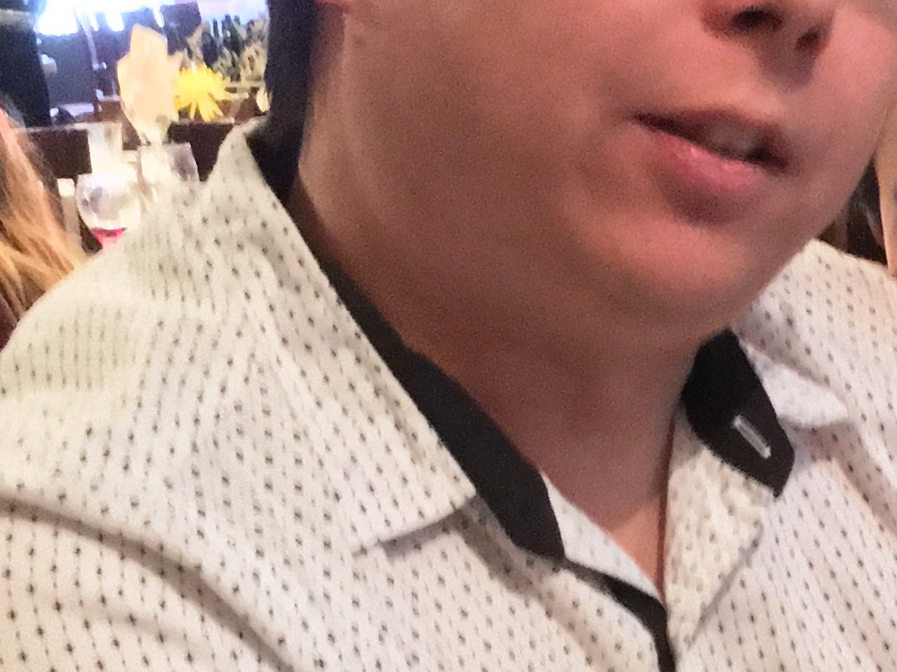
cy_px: 573
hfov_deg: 18.4
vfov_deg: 14.3
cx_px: 959
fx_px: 2669
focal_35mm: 103
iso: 640
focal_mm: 4.15
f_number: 2.2
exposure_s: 1/15
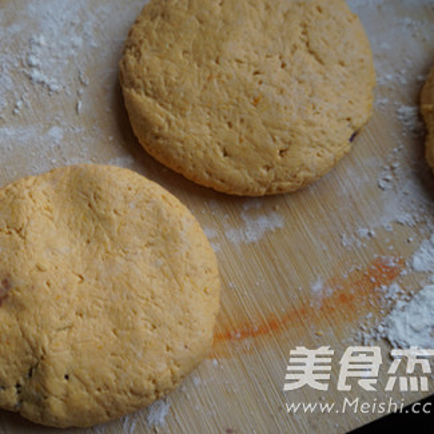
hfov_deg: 33.0
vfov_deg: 33.4
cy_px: 220
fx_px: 723
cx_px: 131
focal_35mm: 51
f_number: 8
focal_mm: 26
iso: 100
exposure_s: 1/15
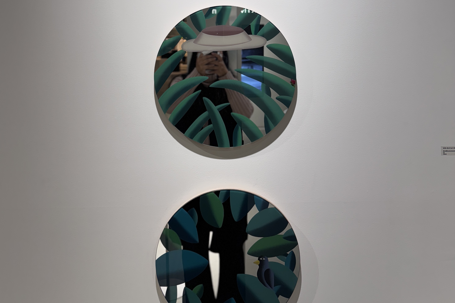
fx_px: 430
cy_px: 56
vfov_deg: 37.3
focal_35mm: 34
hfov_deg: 55.8
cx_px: 224
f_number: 1.78
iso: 64
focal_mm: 6.76
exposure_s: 1/235
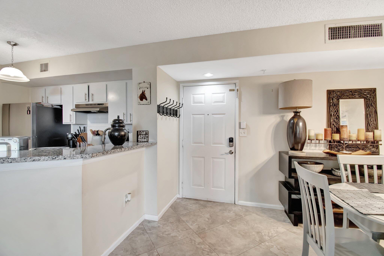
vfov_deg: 77.3
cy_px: 128
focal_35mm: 15
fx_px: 160
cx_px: 192
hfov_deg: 100.4
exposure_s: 1/15
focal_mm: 10
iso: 2500
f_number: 8
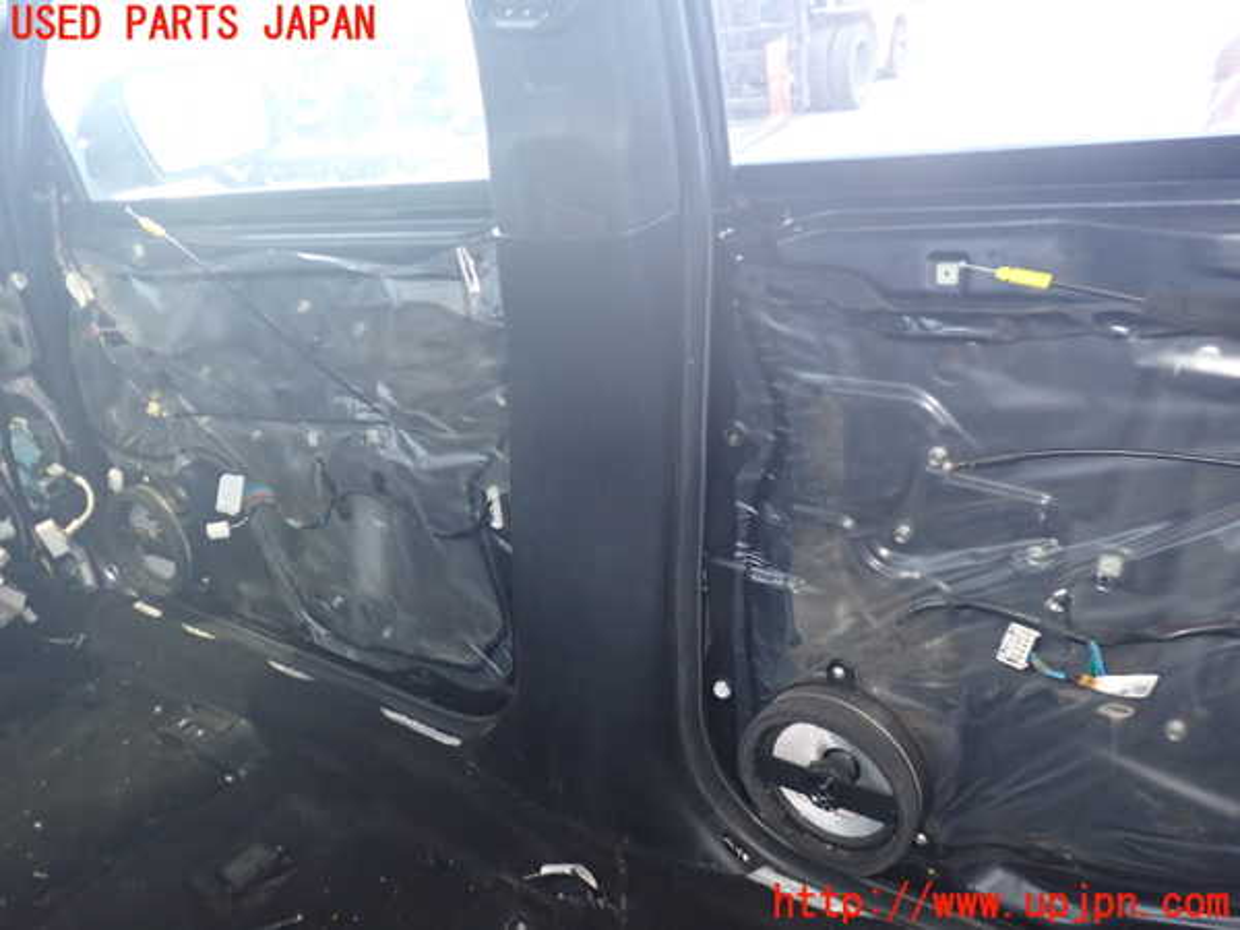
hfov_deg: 60.0
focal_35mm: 30
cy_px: 465
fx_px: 1075
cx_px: 620
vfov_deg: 46.8
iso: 640
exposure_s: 1/30
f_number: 2.3
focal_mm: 5.4
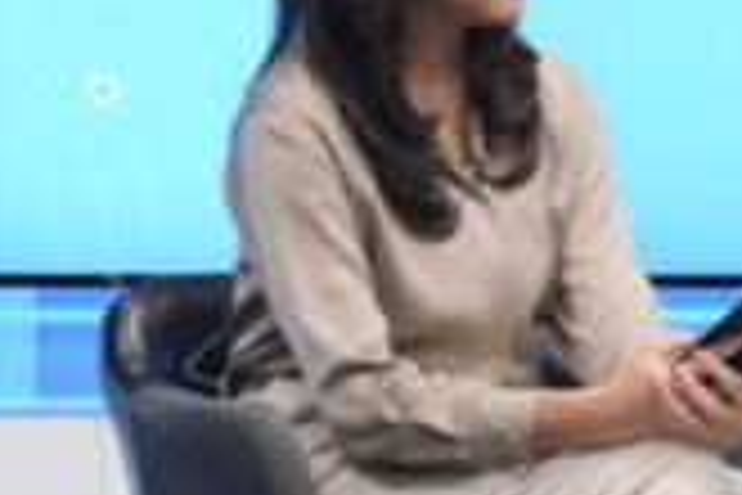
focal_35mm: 554
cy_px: 180
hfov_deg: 3.7
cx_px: 1313
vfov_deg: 2.5
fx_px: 11418
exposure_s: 1/125
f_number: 11
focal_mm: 122
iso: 8000
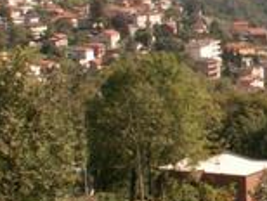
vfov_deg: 10.2
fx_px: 1120
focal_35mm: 145
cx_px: 484
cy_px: 59
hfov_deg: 12.4
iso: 50
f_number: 5.6
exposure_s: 1/200
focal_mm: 5.86
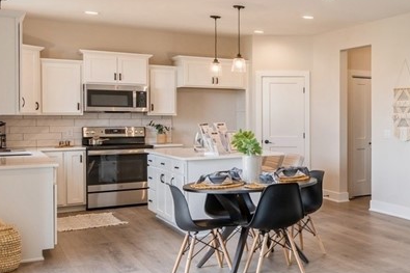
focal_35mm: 44
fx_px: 501
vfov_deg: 30.5
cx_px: 553
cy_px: 145
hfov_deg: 31.9
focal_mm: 16
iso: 200
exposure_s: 1/8
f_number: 8
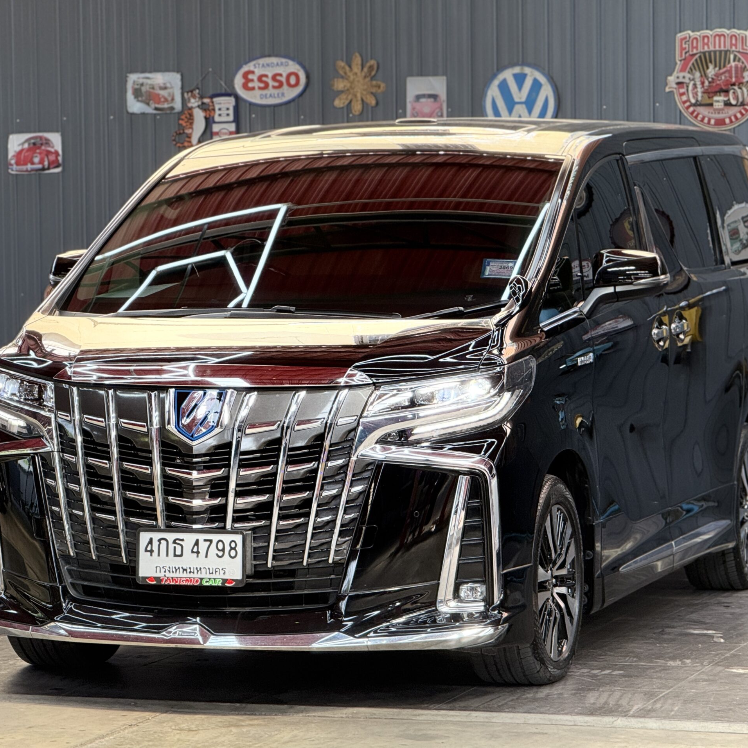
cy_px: 374
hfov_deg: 12.3
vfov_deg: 12.3
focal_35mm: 142
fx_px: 3472
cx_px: 361
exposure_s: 1/99
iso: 125
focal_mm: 15.66
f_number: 2.8
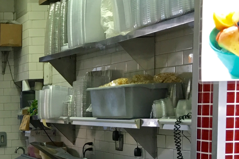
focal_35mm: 79
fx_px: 524
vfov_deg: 16.9
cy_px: 158
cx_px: -57
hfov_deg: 23.2
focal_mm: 4.15
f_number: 2.2
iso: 40
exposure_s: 1/30
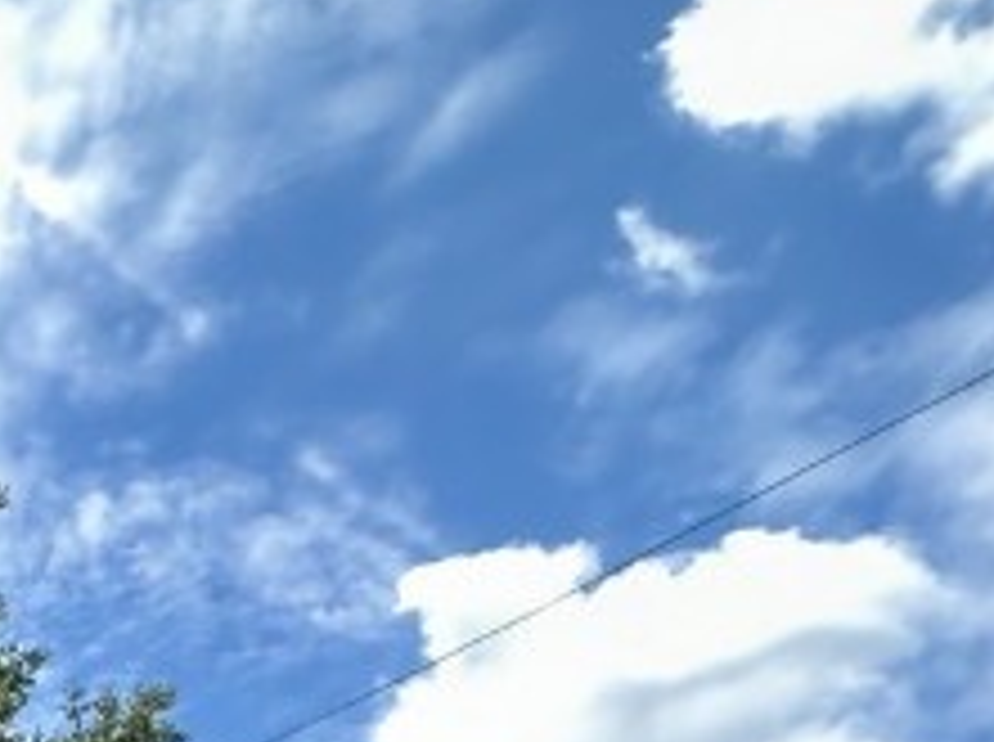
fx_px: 1863
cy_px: 1376
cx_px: -724
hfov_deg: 21.4
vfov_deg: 17.7
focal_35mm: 65
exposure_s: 1/471
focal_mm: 2.22
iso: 40
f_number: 2.2
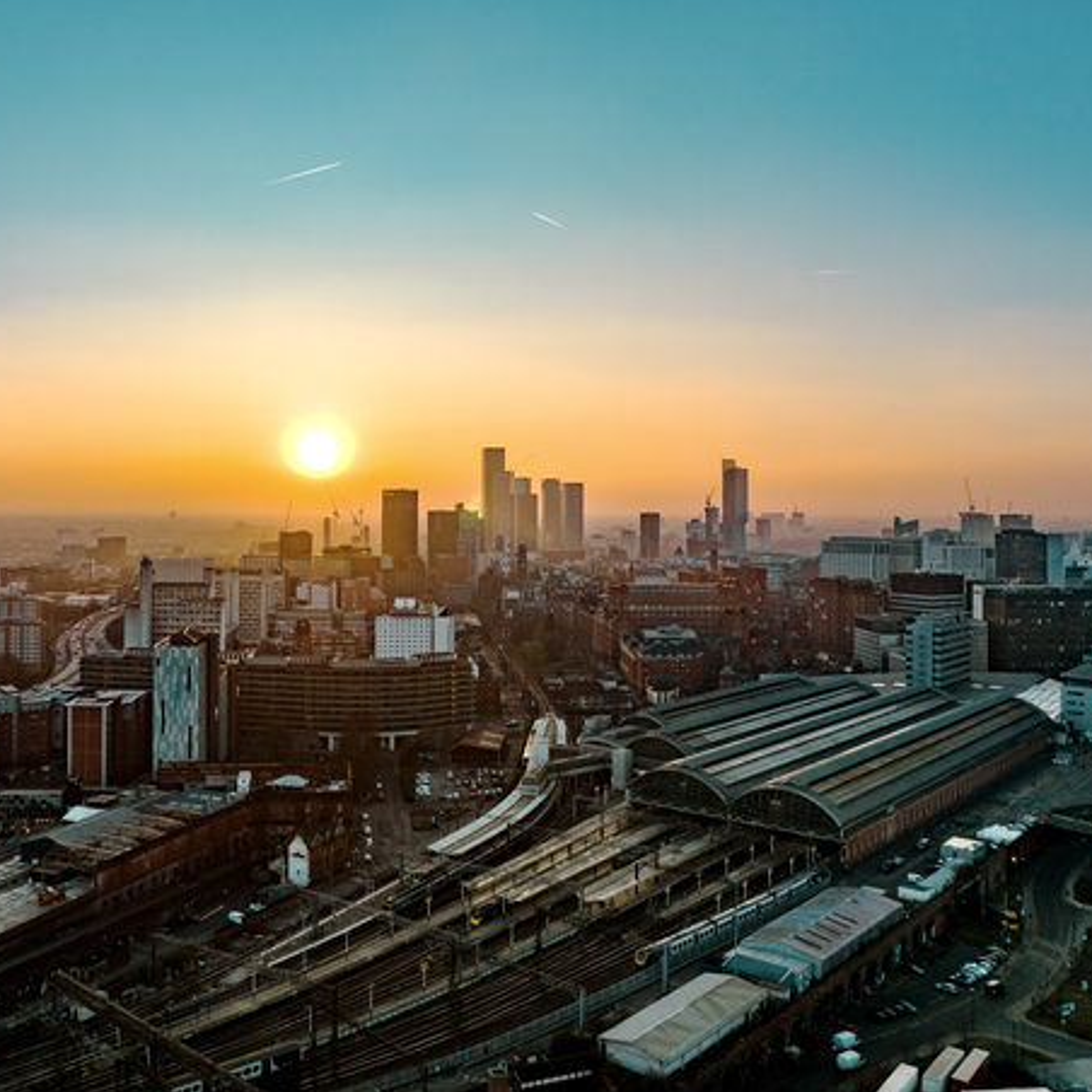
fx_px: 1142
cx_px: 406
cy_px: 480
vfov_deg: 51.0
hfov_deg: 50.6
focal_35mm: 32
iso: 150
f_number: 2.8
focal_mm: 12.29
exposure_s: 1/800
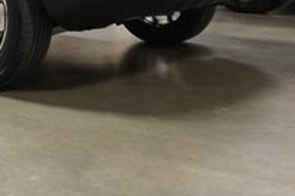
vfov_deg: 16.7
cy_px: -88
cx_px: 6
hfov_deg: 25.8
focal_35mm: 75
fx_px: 614
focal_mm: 16
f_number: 3.5
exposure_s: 1/160
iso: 4000
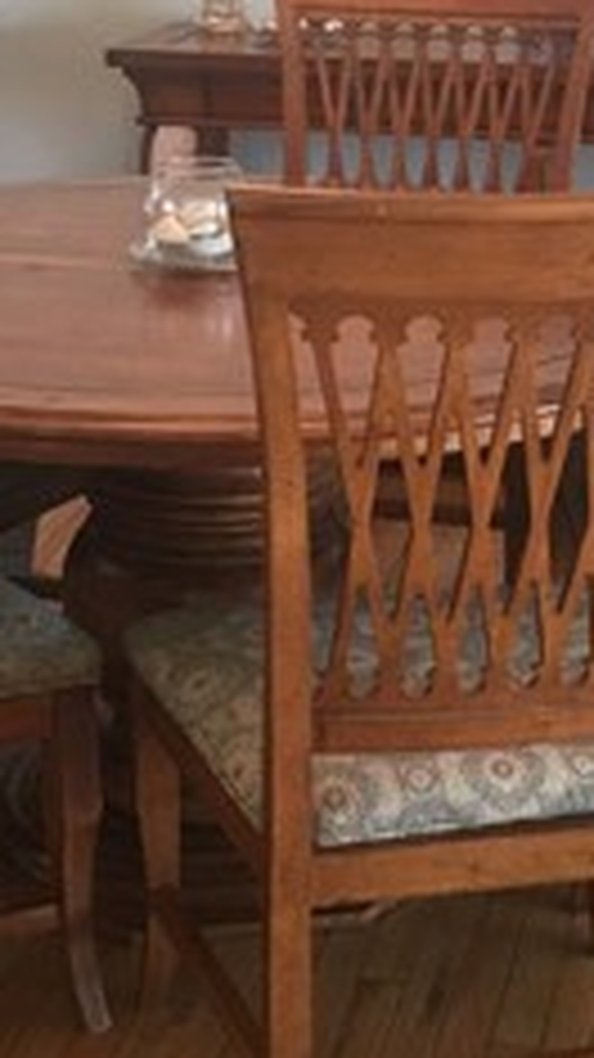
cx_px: 432
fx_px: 2411
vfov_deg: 24.7
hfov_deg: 14.0
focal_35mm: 86
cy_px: 414
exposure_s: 1/15
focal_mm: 4.15
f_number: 2.2
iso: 50
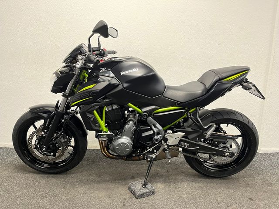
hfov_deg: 67.3
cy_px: 104
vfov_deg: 53.1
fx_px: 210
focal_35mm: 26
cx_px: 140
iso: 500
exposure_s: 1/33
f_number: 1.6
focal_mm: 5.1
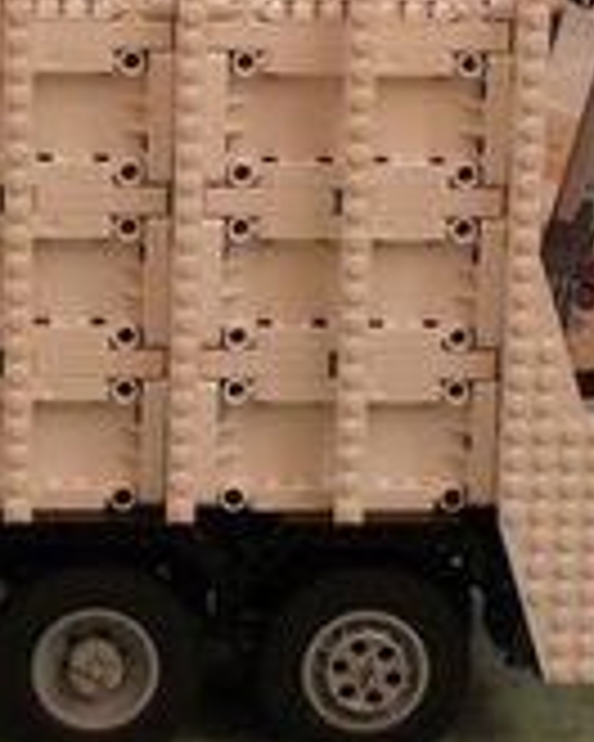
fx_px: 3252
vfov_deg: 13.0
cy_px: 184
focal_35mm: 148
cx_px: -9
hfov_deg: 10.3
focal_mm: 8.3
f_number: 2.8
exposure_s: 1/25
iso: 200
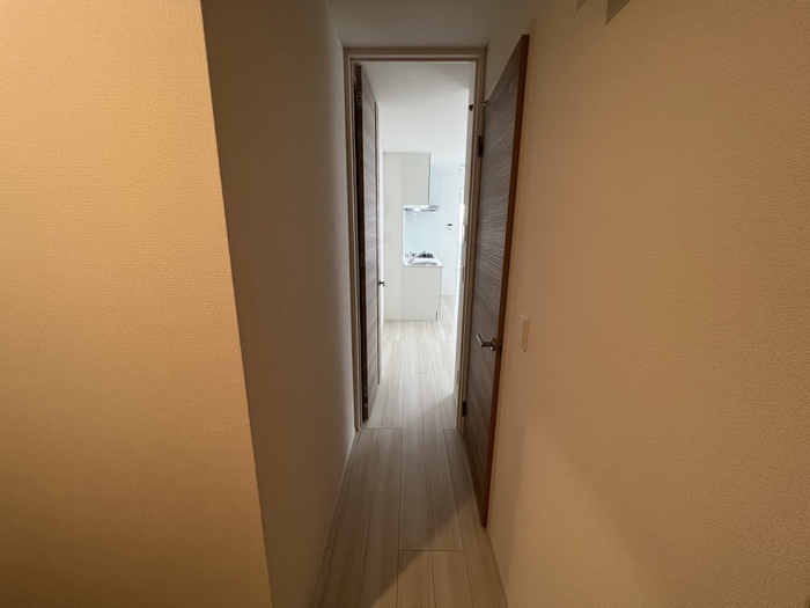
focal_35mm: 13
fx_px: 304
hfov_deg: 106.2
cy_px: 304
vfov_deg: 89.9
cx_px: 405
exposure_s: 1/99
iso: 250
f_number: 1.8
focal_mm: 1.57
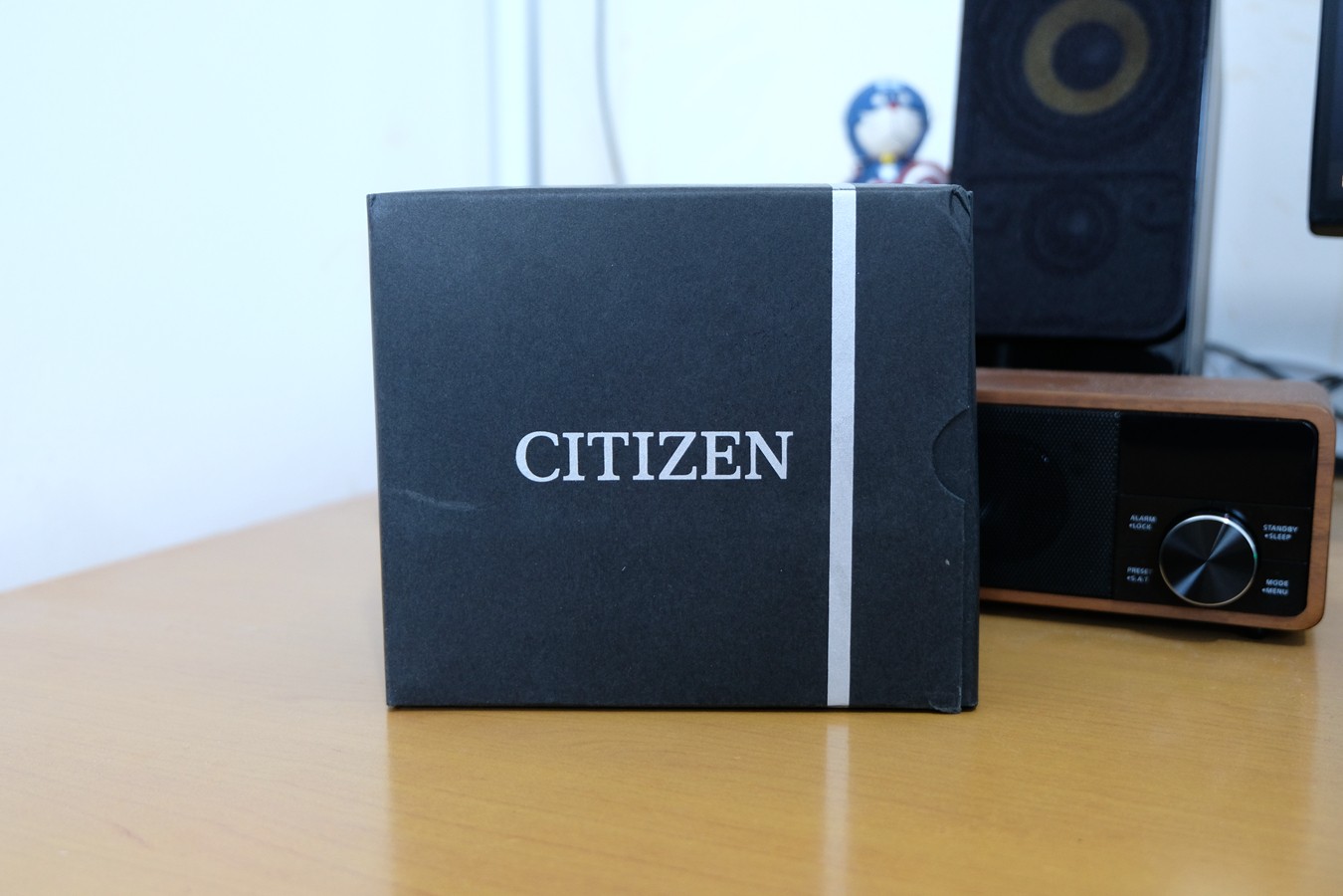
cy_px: 448
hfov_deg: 53.1
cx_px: 672
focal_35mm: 36
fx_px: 1343
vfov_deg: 36.9
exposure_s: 1/30
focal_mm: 24.3
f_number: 4.2
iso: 800
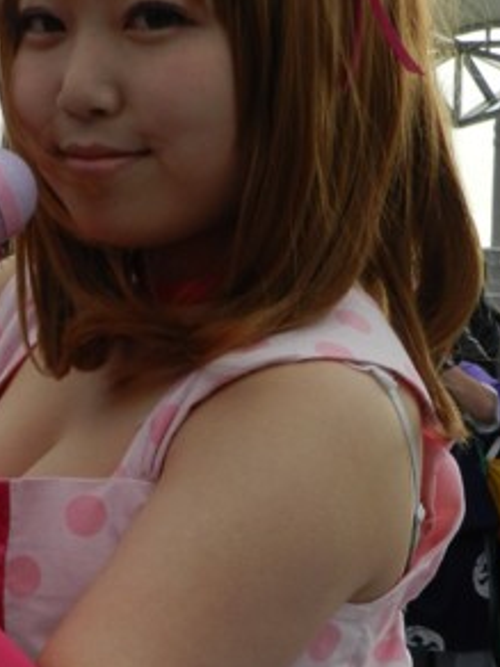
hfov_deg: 11.7
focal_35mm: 126
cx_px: 123
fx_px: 2427
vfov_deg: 15.4
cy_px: 640
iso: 160
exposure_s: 1/800
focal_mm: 8.1
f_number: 4.2
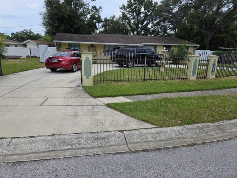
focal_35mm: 23
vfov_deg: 58.9
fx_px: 157
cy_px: 89
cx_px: 118
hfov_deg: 73.9
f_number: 1.8
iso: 25
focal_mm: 5.4
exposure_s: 1/1614
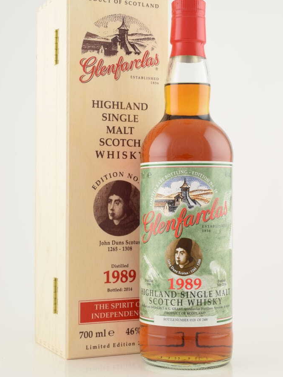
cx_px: 142
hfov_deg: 22.2
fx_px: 720
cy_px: 172
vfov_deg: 29.4
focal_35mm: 66
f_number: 10
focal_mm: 40
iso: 100
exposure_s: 1/13
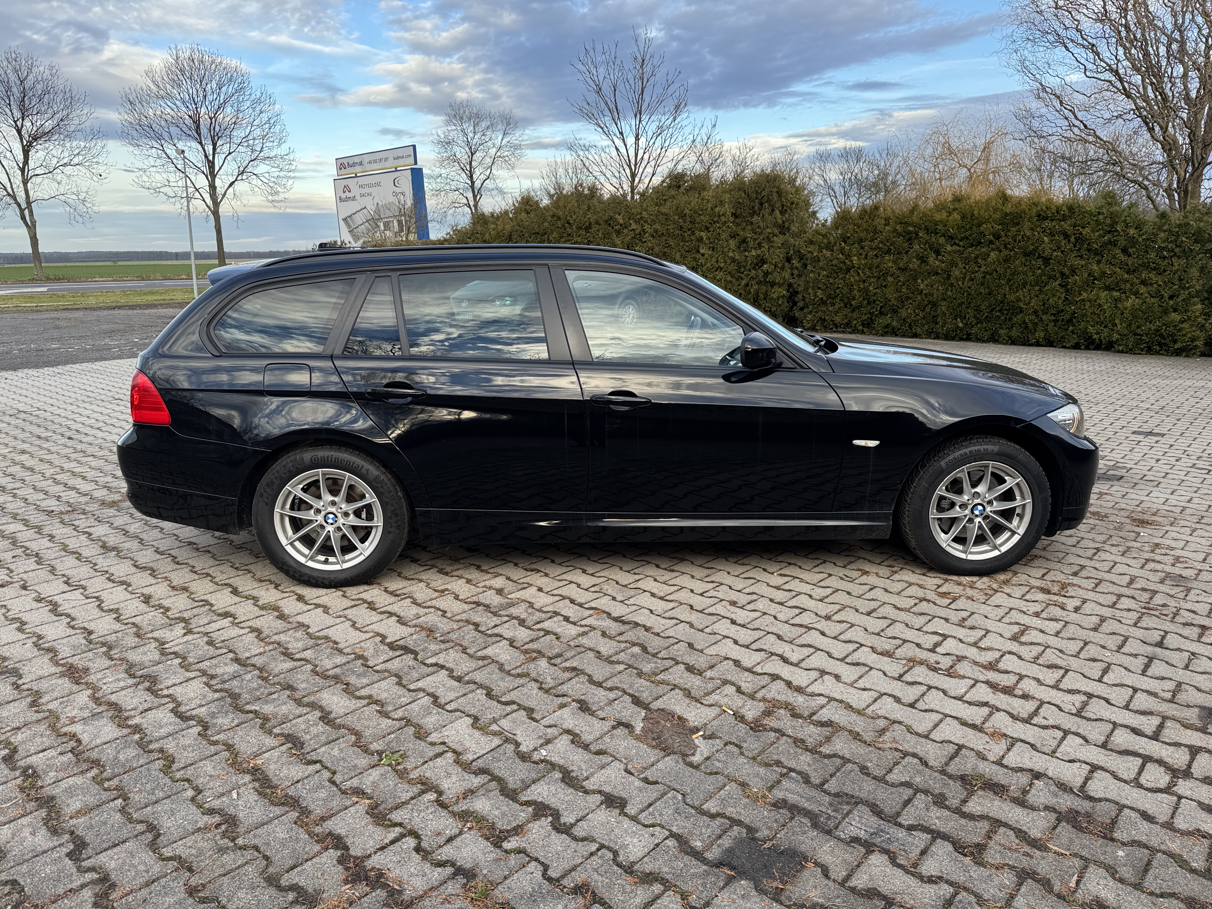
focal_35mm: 24
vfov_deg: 56.8
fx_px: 840
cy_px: 454
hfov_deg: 71.6
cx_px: 606
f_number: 1.78
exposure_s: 1/439
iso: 80
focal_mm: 6.76
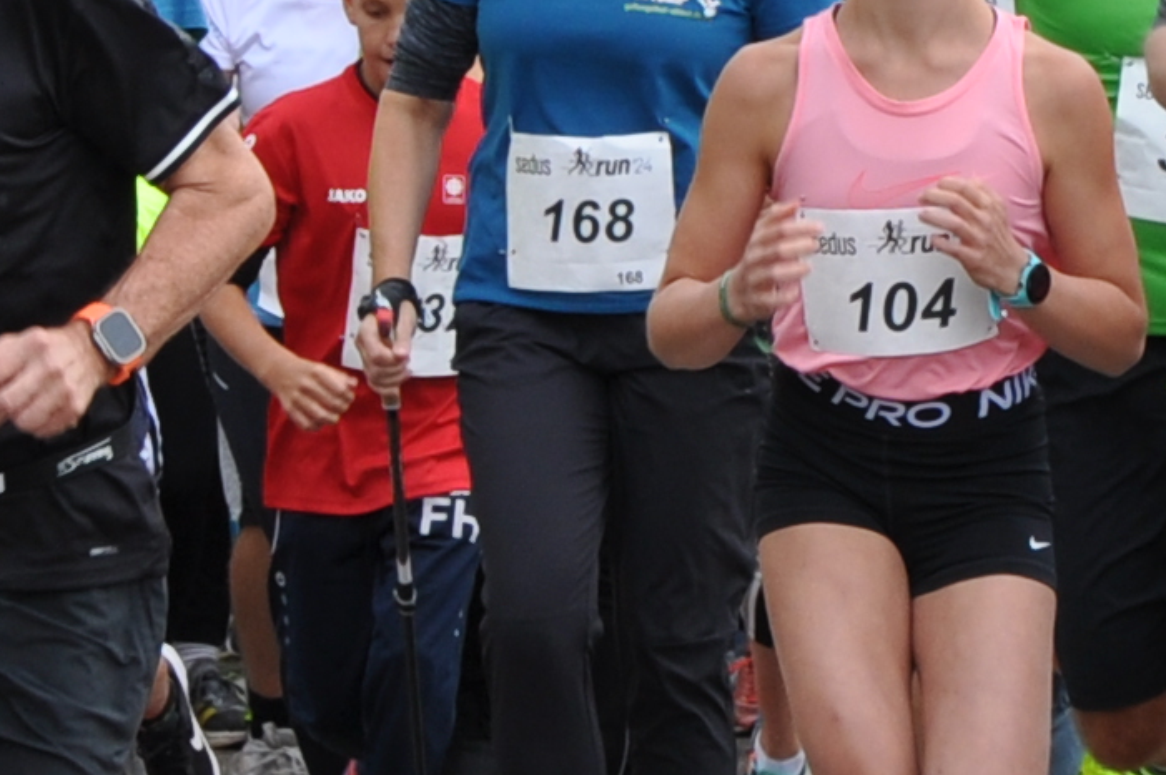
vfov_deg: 2.1
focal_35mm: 642
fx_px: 20774
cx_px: 1281
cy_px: -165
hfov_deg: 3.2
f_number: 8
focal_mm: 70
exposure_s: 1/250
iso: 200
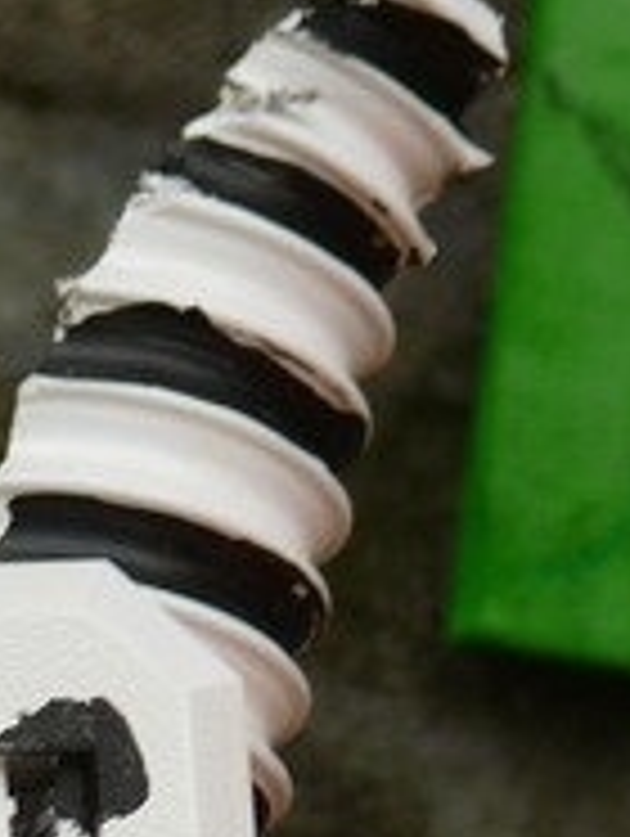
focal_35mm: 733
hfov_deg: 2.0
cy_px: 1354
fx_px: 17747
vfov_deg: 2.7
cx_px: 72
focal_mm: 38.5
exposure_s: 1/50
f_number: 3.6
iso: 100
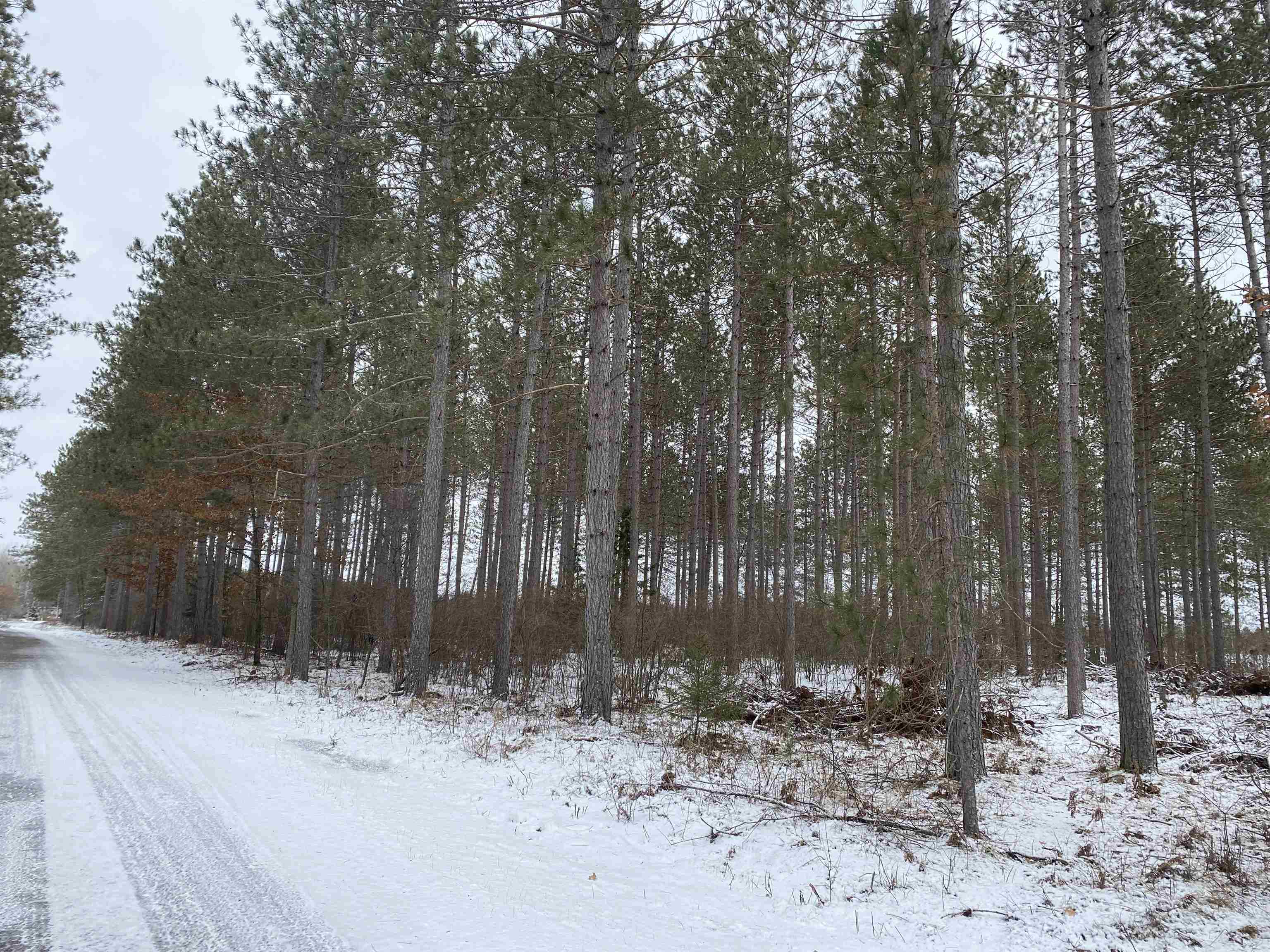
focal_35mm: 26
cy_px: 476
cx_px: 635
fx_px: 954
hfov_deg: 67.3
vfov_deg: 53.1
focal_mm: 4.25
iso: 32
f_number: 1.8
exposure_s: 1/1808
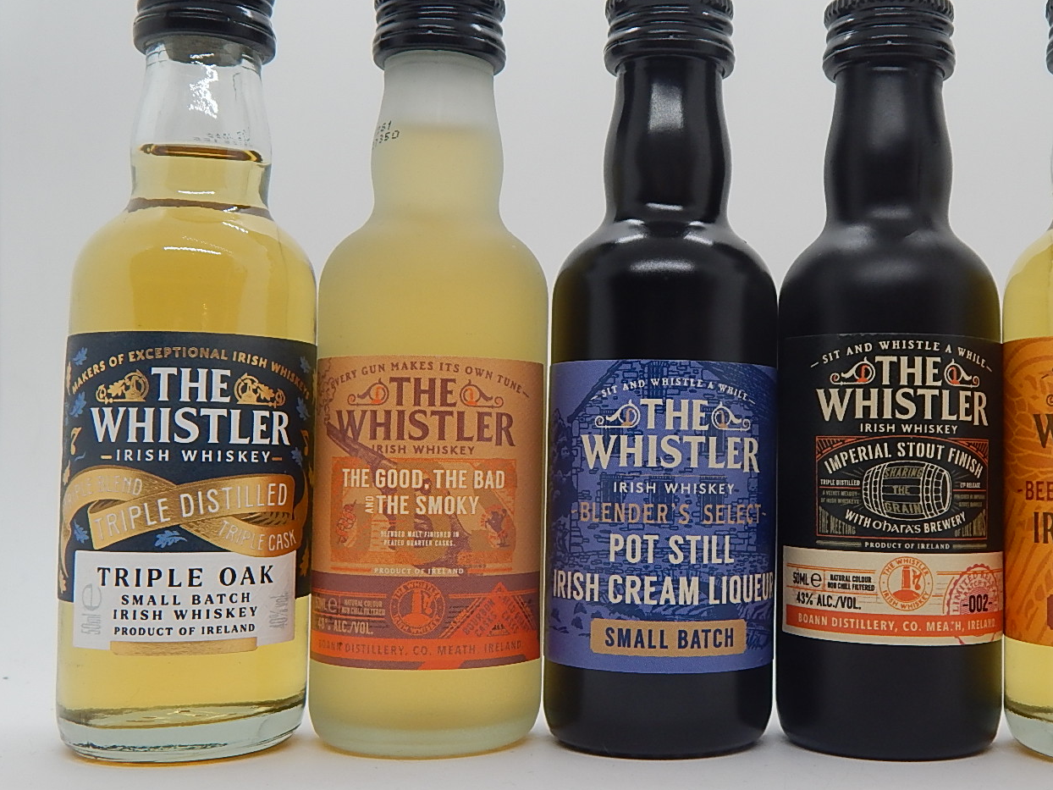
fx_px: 1369
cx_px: 661
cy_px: 401
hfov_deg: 41.8
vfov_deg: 32.2
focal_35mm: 45
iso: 125
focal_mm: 6.1
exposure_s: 1/80
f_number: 3.3
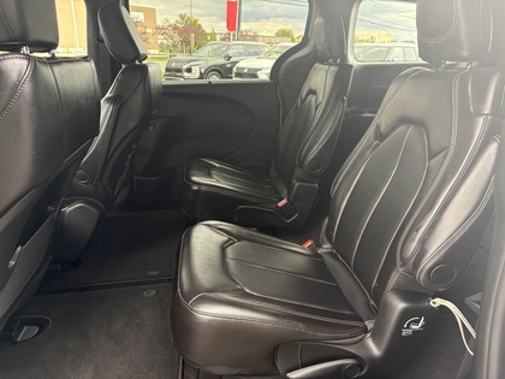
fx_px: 379
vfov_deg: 53.1
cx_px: 252
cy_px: 190
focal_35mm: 26
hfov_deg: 67.3
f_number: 1.6
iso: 125
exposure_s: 1/97
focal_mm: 5.96
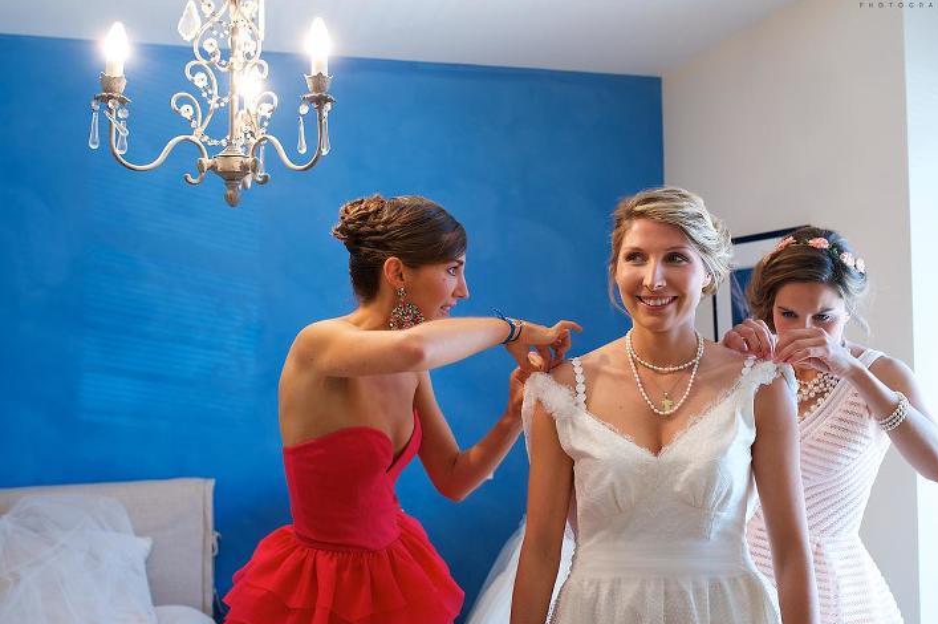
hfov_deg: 50.7
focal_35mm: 38
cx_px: 487
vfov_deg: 35.0
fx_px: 989
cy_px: 293
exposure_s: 1/80
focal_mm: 35
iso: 1000
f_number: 4
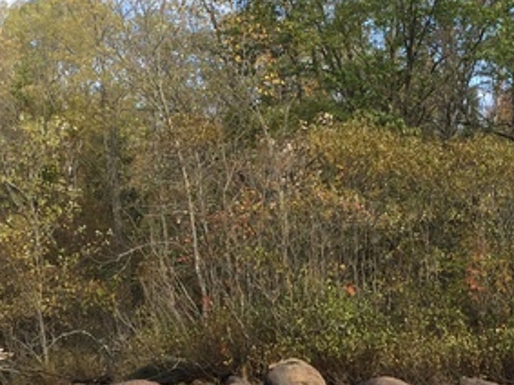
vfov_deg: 17.4
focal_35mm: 82
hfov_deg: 23.8
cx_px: 301
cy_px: 410
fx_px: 1217
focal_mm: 4.15
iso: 32
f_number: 2.2
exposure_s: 1/672
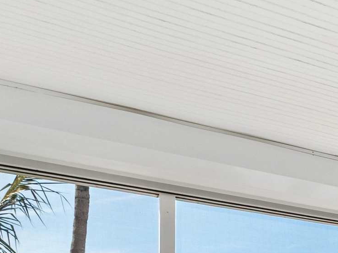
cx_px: 526
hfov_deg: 24.5
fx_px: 566
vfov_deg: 20.7
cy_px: 401
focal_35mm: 58
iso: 200
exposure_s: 1/160
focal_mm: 7
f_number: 7.1
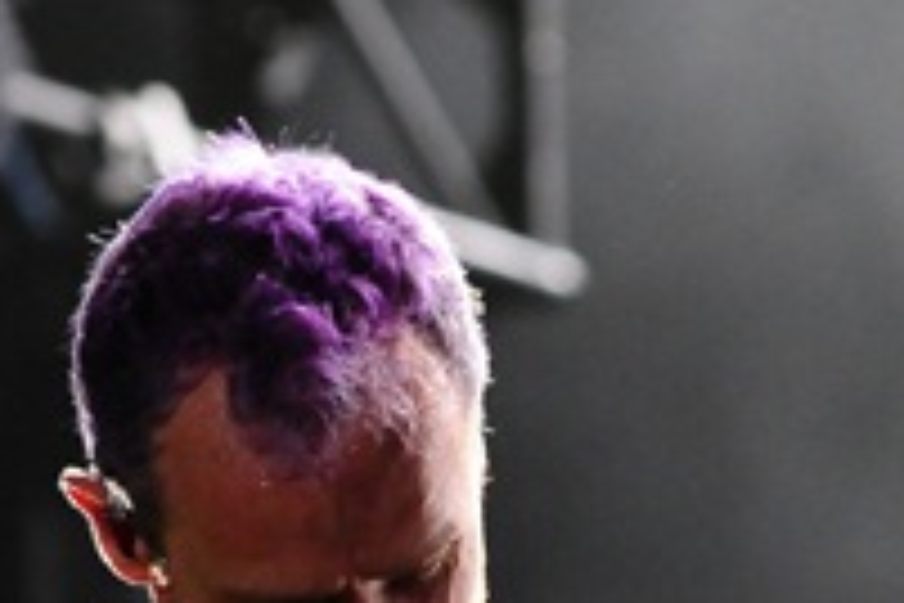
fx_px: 17388
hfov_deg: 3.0
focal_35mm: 692
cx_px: 535
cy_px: 641
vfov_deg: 2.0
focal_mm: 155
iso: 1600
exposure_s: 1/160
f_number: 5
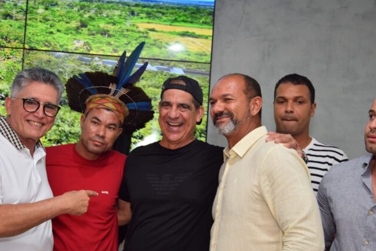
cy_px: 139
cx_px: 170
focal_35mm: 56
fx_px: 585
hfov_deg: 35.6
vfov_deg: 24.2
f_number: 5
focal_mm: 32
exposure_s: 1/100
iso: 800
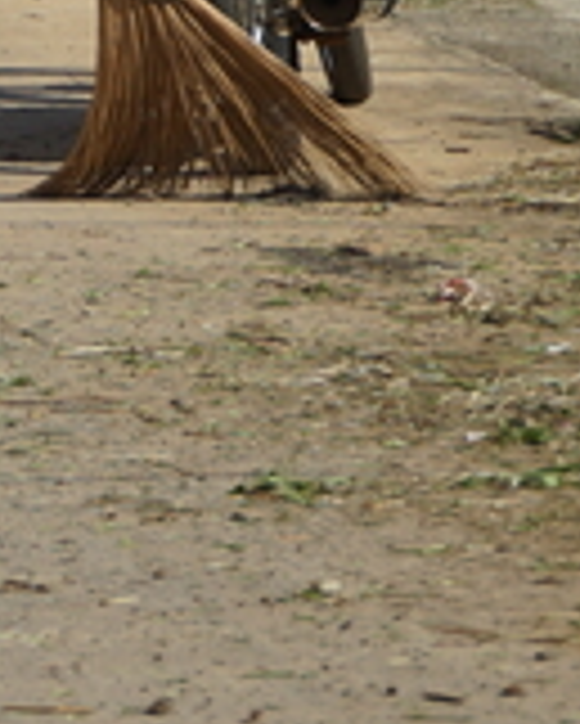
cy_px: 43
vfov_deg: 4.0
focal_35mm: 480
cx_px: -1012
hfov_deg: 3.2
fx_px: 10290
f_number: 4
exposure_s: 1/2000
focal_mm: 69
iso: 160
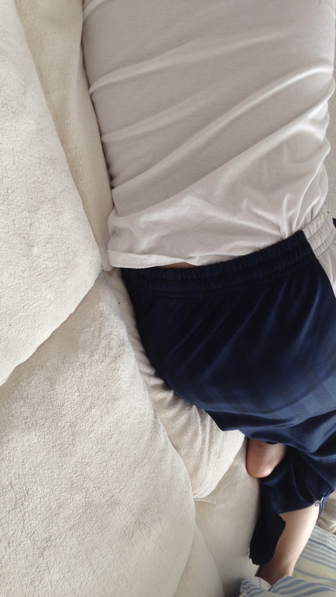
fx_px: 570
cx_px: 196
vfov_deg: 55.3
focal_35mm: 36
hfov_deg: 32.8
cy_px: 298
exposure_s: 1/24
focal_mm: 4.12
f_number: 2.4
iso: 64
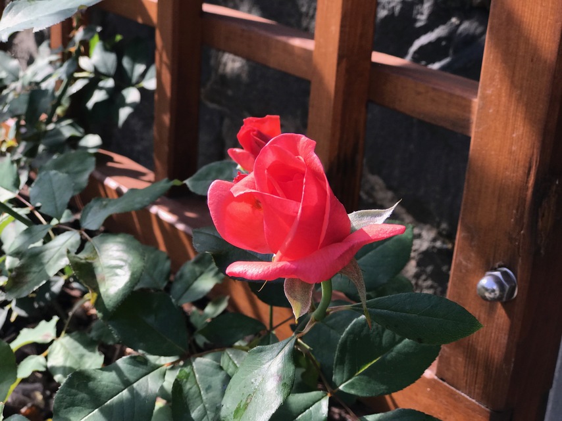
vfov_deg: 25.7
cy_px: 210
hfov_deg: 33.8
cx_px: 281
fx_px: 926
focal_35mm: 57
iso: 20
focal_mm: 6.6
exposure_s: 1/317
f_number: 2.8
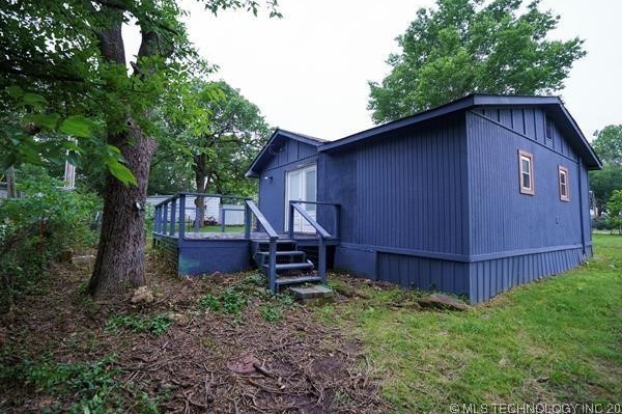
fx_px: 276
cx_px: 307
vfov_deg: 73.6
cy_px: 200
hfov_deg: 96.8
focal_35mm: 16
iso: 320
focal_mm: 10
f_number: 2.8
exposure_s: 1/200
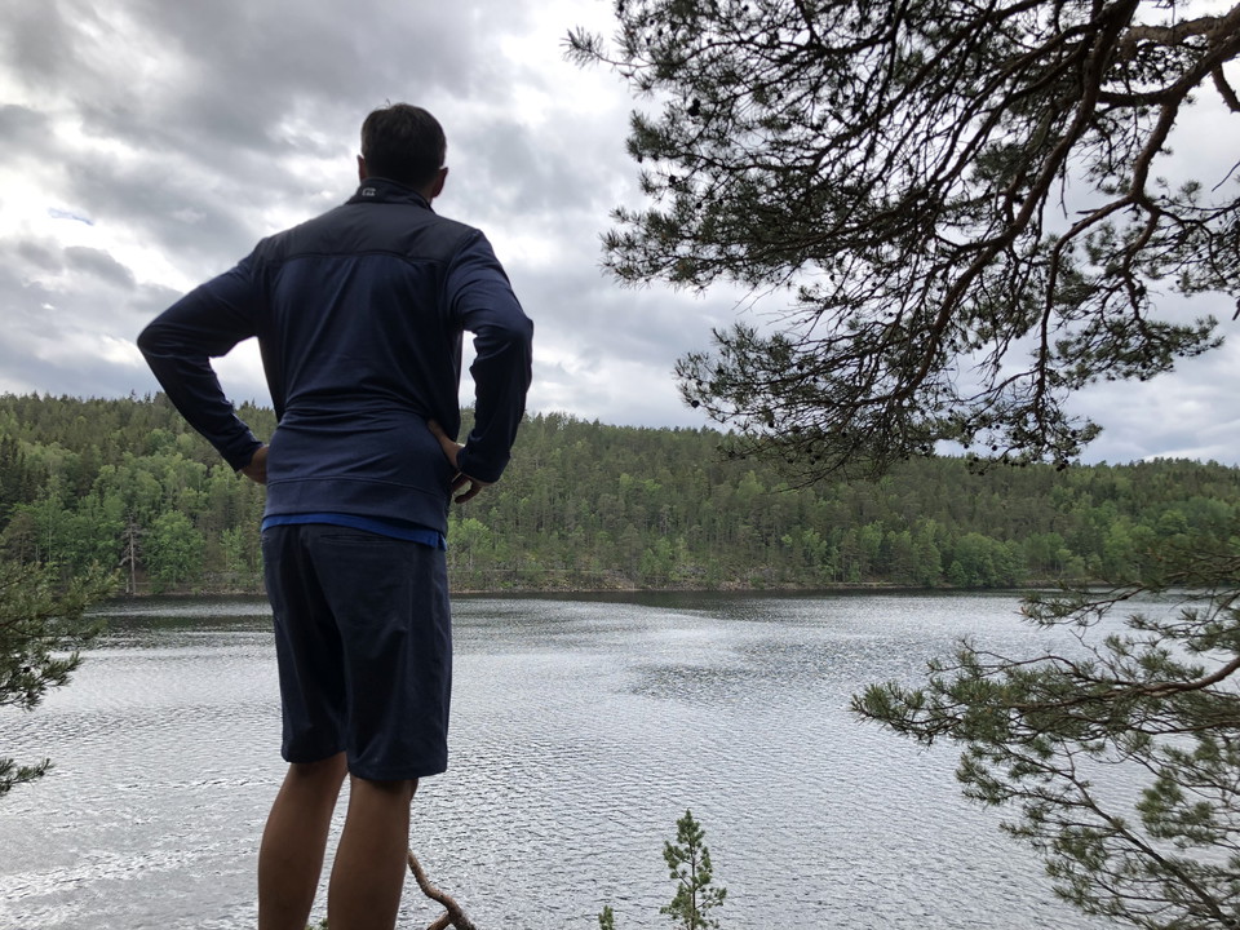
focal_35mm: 28
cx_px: 620
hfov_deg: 63.4
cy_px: 465
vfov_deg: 49.7
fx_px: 1003
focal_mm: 3.99
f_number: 1.8
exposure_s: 1/592
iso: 20
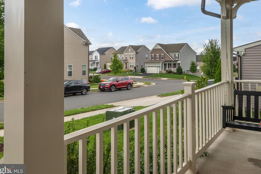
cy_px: 55
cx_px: 168
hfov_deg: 64.2
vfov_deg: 45.6
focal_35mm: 28
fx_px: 203
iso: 400
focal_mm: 20
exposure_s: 1/500
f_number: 8
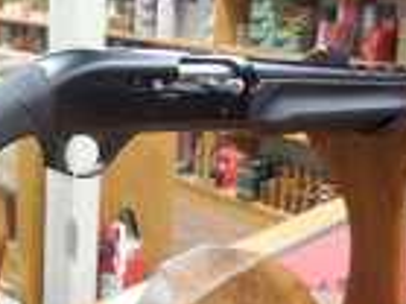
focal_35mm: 63
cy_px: 142
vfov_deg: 23.2
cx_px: -47
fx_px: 738
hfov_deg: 27.9
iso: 220
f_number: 3.1
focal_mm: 4.5
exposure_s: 1/30
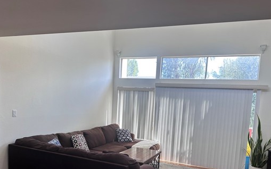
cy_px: 121
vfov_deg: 38.7
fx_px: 236
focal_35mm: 32
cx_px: 132
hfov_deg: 59.7
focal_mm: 6.86
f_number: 1.78
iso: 80
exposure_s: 1/303
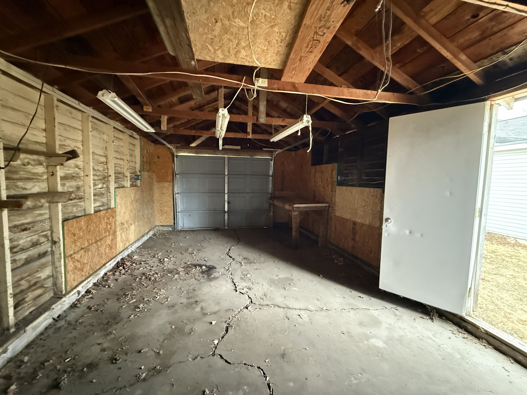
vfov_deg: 85.7
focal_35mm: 14
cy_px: 198
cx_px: 264
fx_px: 213
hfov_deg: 102.1
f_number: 2.2
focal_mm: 2.22
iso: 1600
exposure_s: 1/39
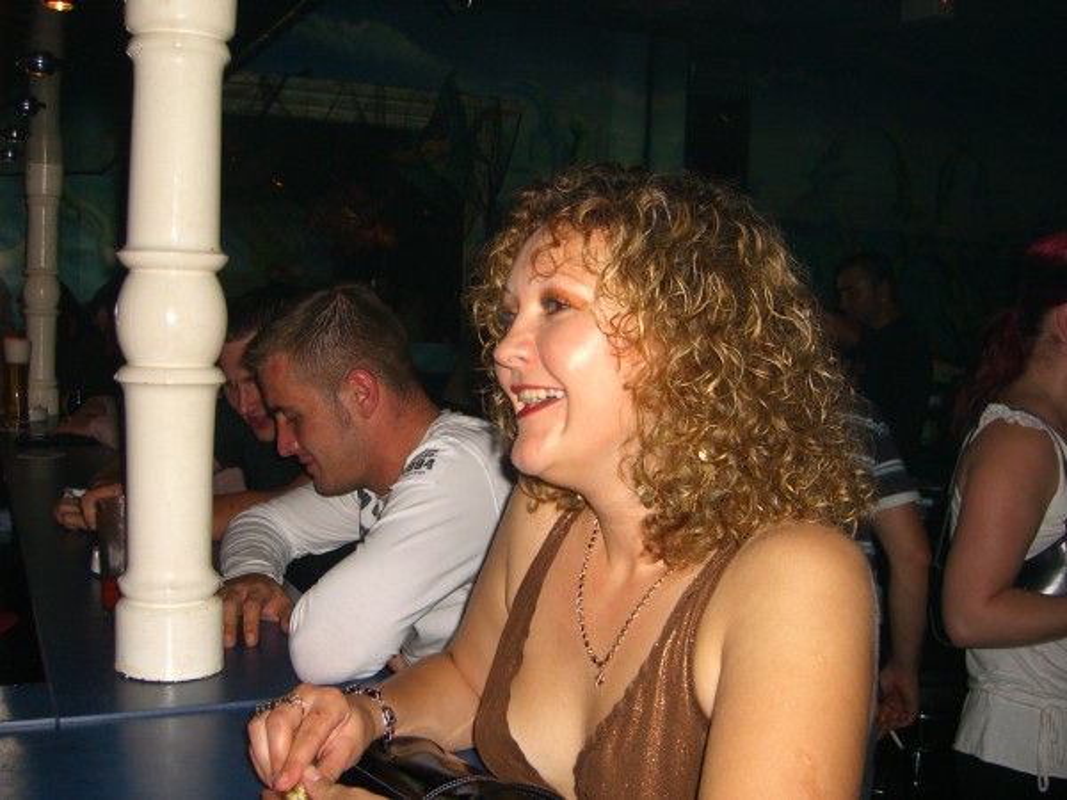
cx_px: 534
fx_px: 1171
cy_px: 400
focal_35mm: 38
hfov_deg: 49.0
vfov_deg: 37.7
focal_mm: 7.9
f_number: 2.8
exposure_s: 1/60
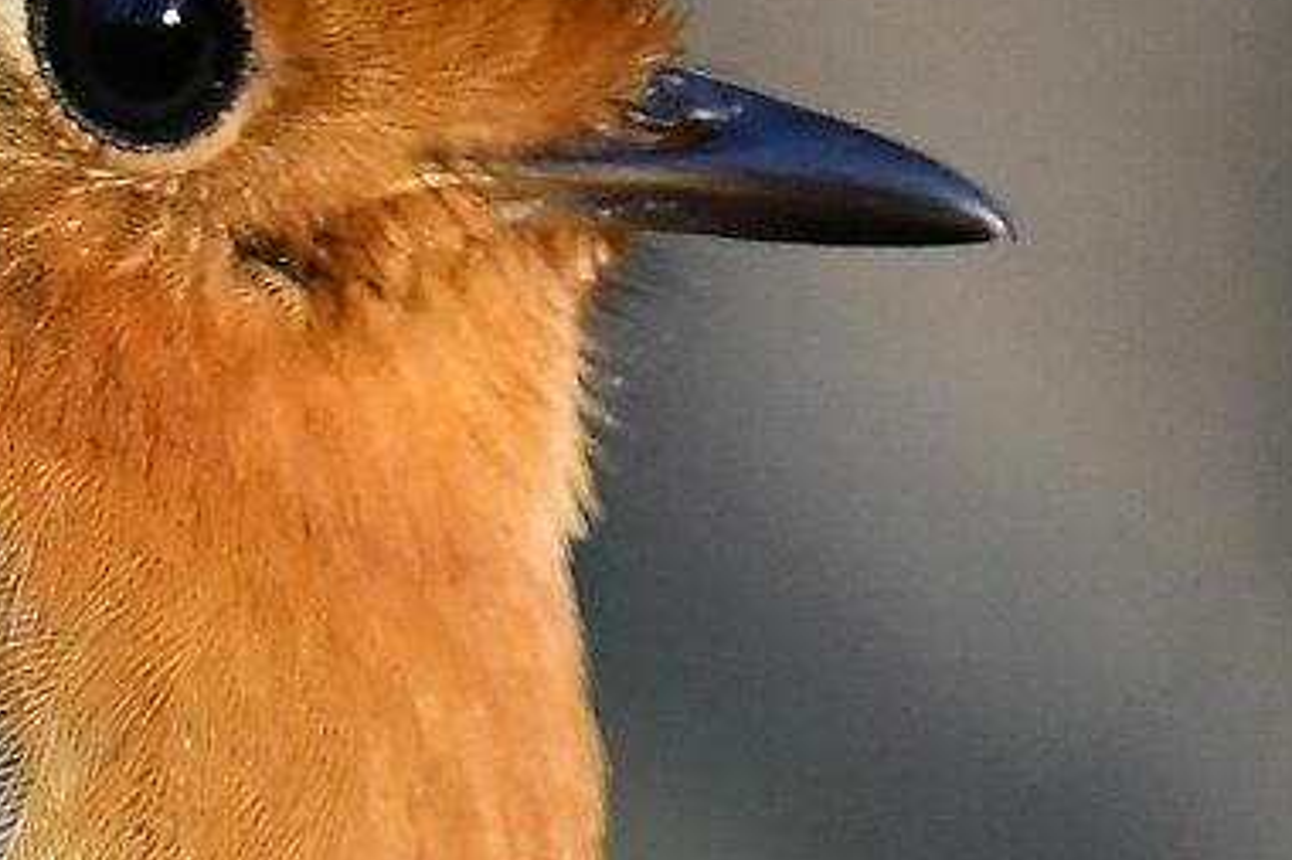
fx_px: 203822
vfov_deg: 0.2
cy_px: 544
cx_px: -105
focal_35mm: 5682
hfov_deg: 0.4
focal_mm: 600
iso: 3200
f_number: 8
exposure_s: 1/1000
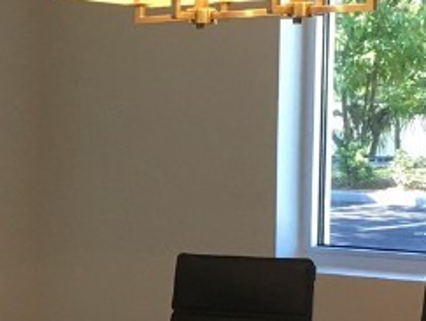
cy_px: 244
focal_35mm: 122
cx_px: -46
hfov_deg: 15.7
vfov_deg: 12.1
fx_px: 1504
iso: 40
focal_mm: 4.15
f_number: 2.2
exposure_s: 1/30
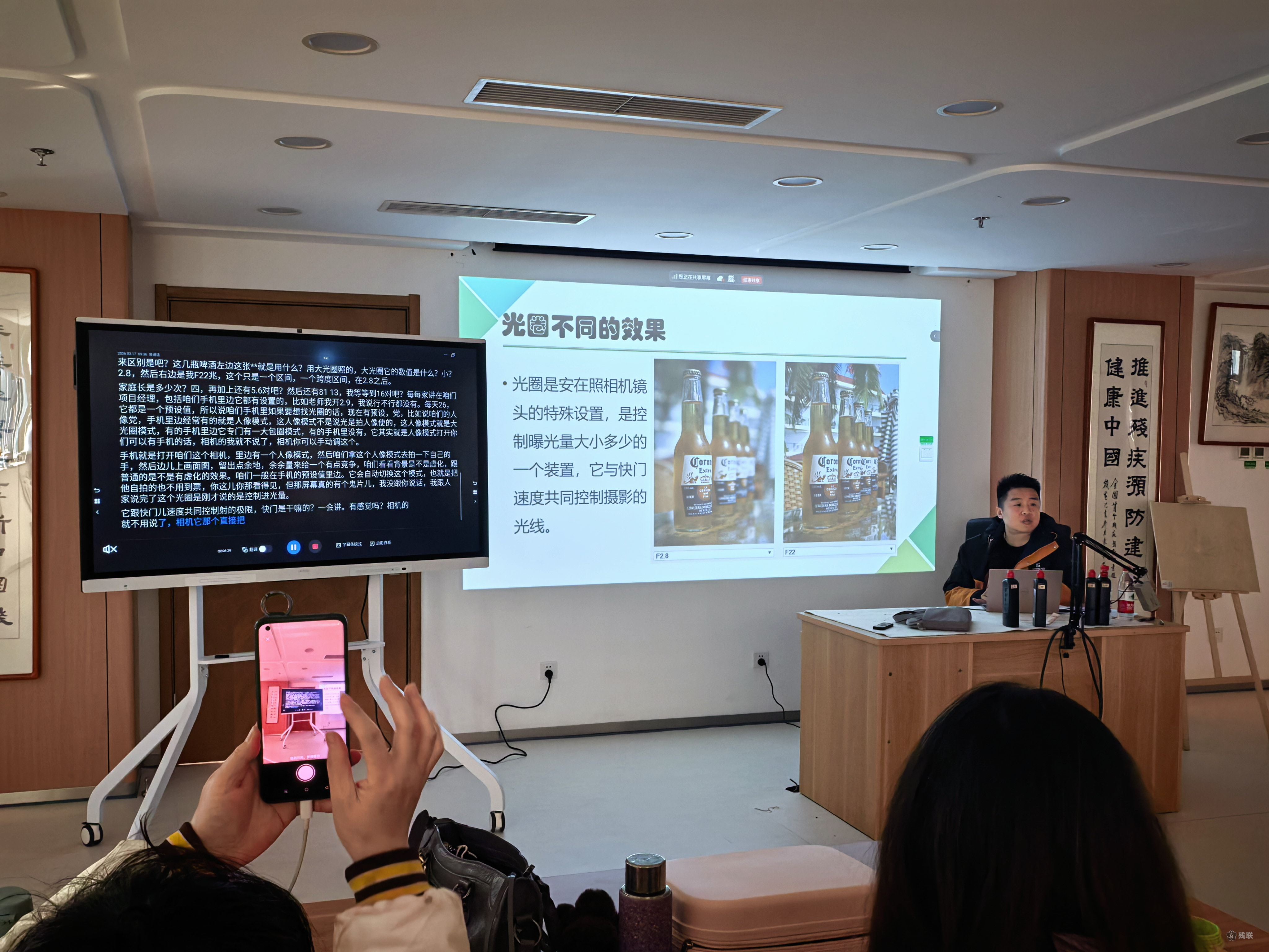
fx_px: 1210
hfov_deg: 55.4
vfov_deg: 42.9
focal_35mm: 33
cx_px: 634
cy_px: 476
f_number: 4
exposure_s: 1/60
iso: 250
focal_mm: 8.5
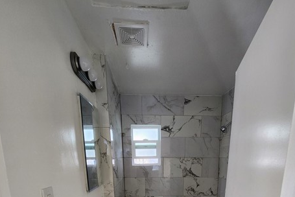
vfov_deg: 52.1
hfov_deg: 86.8
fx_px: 156
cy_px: 195
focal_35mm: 19
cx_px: 152
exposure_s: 1/60
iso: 64
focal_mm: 1.7
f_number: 2.2
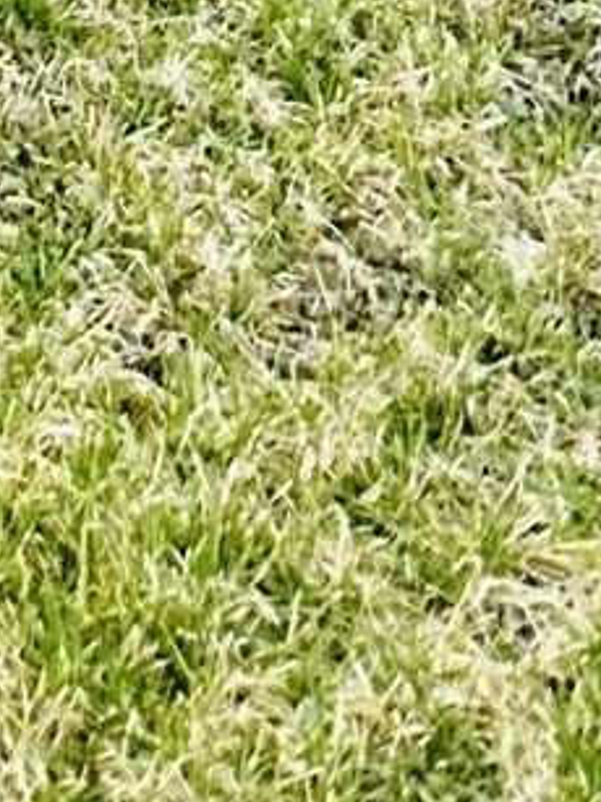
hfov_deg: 7.5
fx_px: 4170
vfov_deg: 8.2
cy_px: -2030
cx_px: -1024
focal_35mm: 180
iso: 80
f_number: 1.78
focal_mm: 6.86
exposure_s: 1/6623
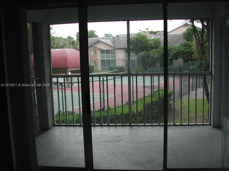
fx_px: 251
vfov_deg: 37.7
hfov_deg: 49.0
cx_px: 114
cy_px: 86
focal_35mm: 38
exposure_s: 1/80.4
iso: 100
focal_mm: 8
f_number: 2.8
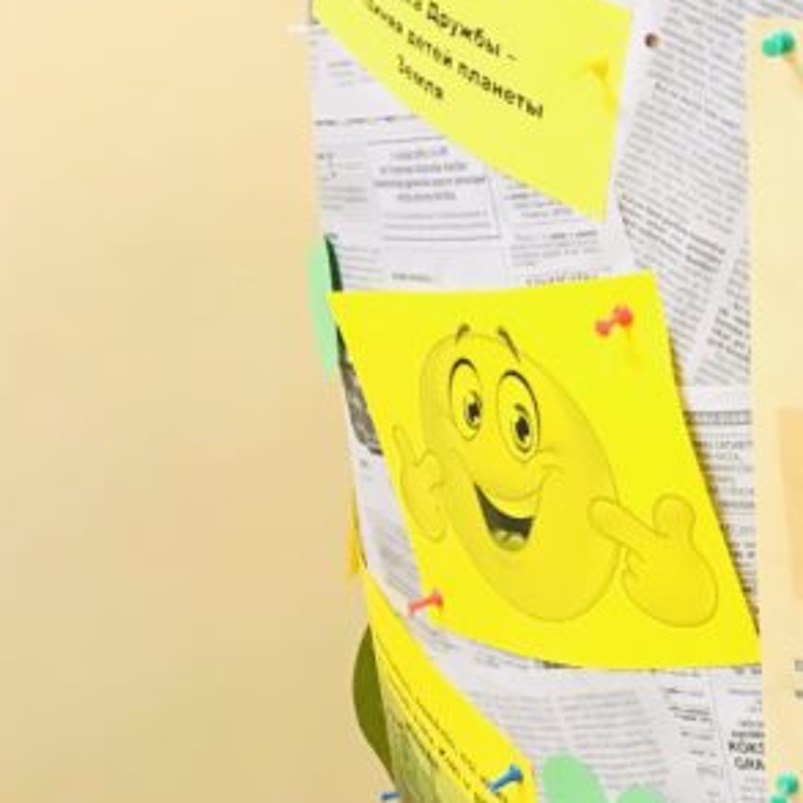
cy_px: -4
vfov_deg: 24.2
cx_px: 1030
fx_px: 1785
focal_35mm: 68
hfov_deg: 22.7
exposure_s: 1/17
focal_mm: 3.99
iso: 80
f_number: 1.8
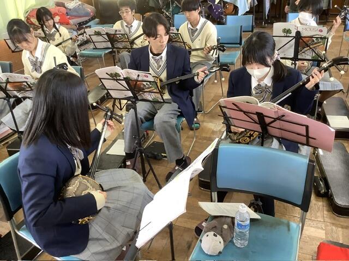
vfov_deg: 45.4
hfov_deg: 58.4
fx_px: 313
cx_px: 174
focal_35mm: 31
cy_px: 130
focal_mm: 3.3
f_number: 2.4
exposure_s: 1/60
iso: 160
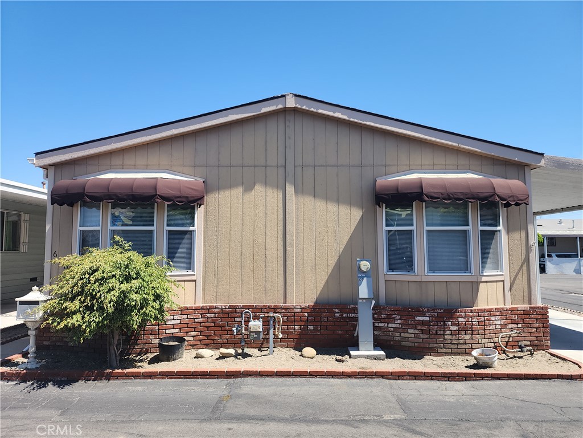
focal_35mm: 23
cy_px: 219
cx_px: 292
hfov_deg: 73.9
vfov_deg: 58.9
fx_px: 387
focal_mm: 6.4
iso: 12
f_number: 1.8
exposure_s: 1/638
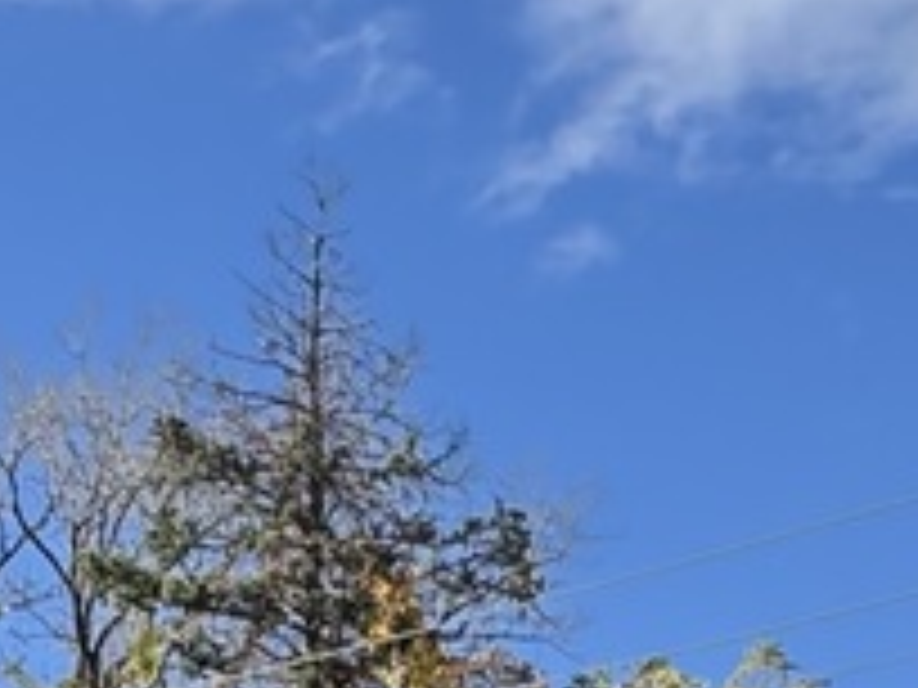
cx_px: 356
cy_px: 1956
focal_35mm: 99
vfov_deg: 10.9
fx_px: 2625
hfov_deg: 19.8
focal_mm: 2.22
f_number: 2.2
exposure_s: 1/741
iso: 50
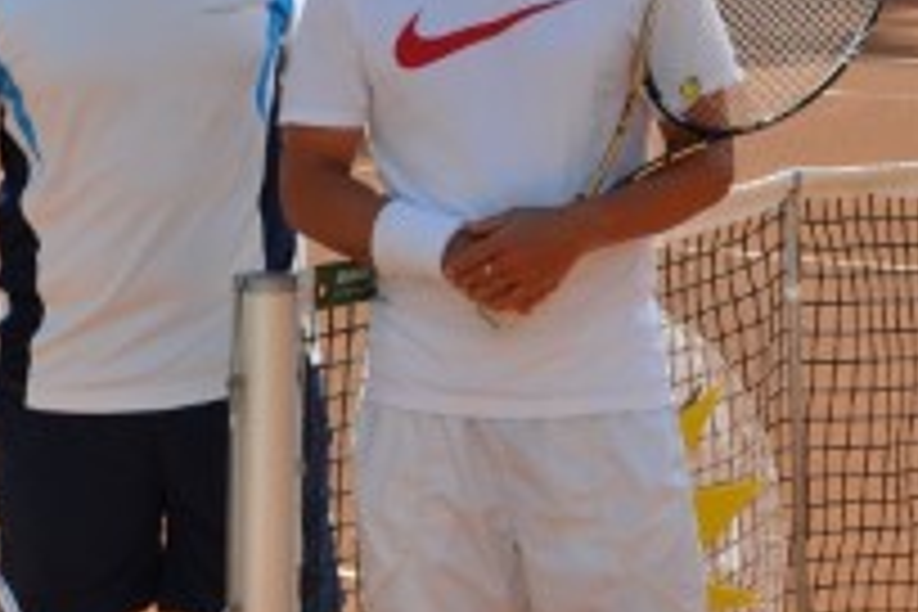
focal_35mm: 141
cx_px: 212
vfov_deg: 9.7
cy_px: 338
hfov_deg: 14.5
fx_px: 3595
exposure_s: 1/320
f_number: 9
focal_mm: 32
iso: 200
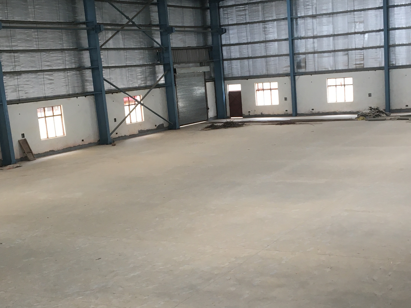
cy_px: 186
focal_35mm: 54
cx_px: 231
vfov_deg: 27.0
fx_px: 641
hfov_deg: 35.5
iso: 25
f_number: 2.2
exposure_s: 1/33
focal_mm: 4.15
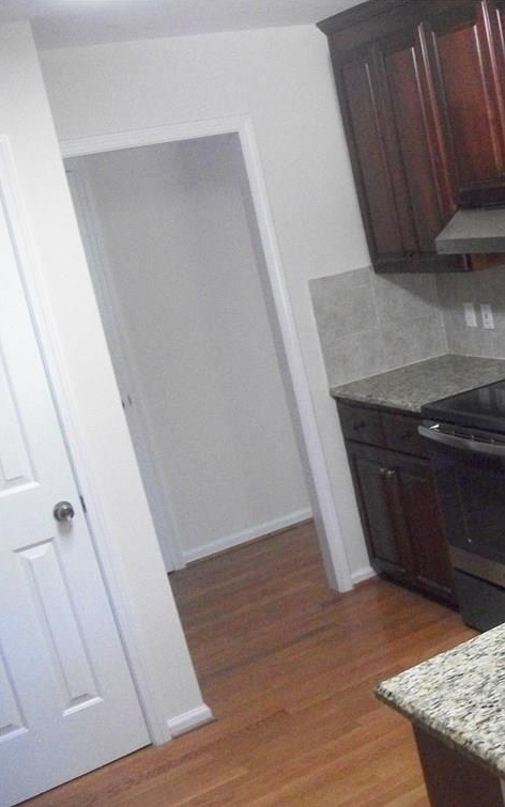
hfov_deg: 26.5
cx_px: 506
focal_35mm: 46
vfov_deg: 43.5
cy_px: 408
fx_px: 1013
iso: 640
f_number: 2.9
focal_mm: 5.7
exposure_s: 1/40
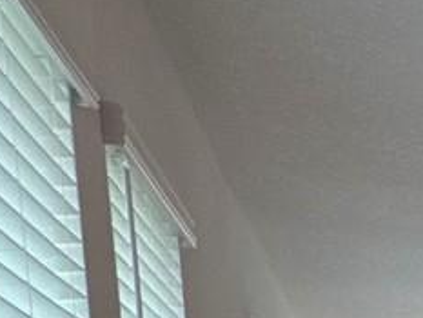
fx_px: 1174
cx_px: 1136
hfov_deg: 12.8
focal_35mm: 96
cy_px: 700
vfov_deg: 12.8
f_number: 2.2
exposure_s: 1/120
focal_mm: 2.22
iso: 80
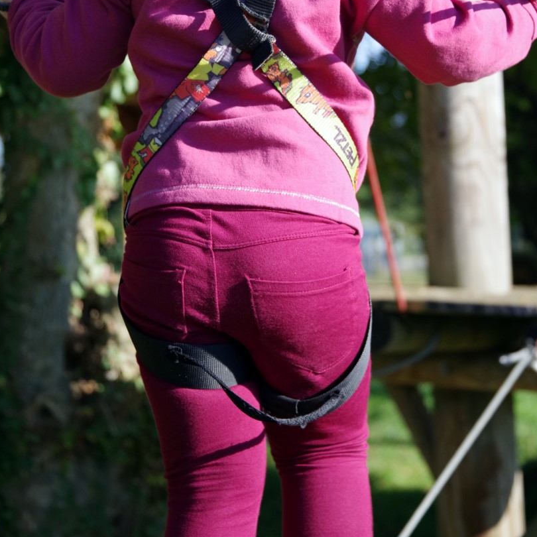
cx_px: 306
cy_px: 113
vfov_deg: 16.2
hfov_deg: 16.3
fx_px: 1878
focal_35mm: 107
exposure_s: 1/320
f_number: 4.5
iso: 640
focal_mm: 63
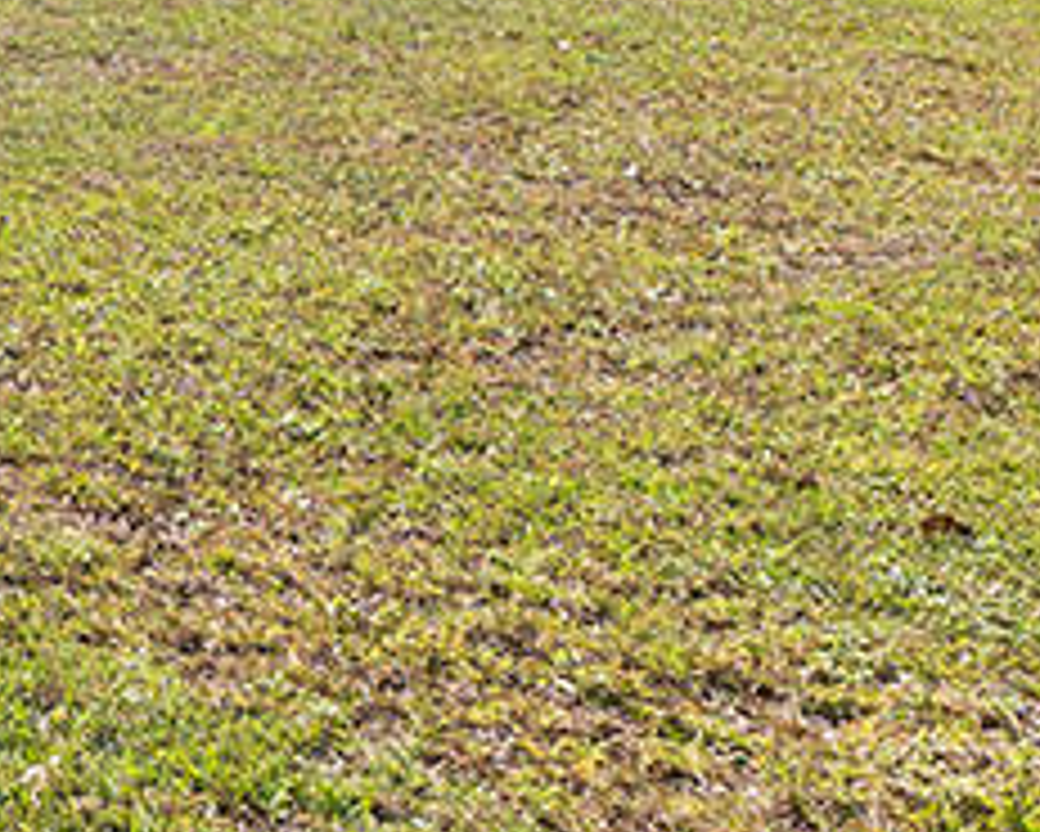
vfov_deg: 15.8
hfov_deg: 16.6
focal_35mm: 91
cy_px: -335
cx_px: -963
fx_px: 2802
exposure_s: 1/320
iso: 160
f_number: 8
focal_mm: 14
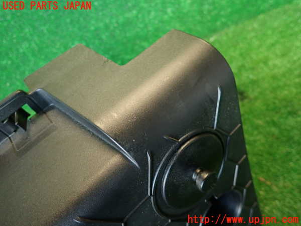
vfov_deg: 54.9
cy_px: 113
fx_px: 217
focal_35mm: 25
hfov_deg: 69.4
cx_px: 150
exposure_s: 1/30
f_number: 2
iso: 250
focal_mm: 4.5
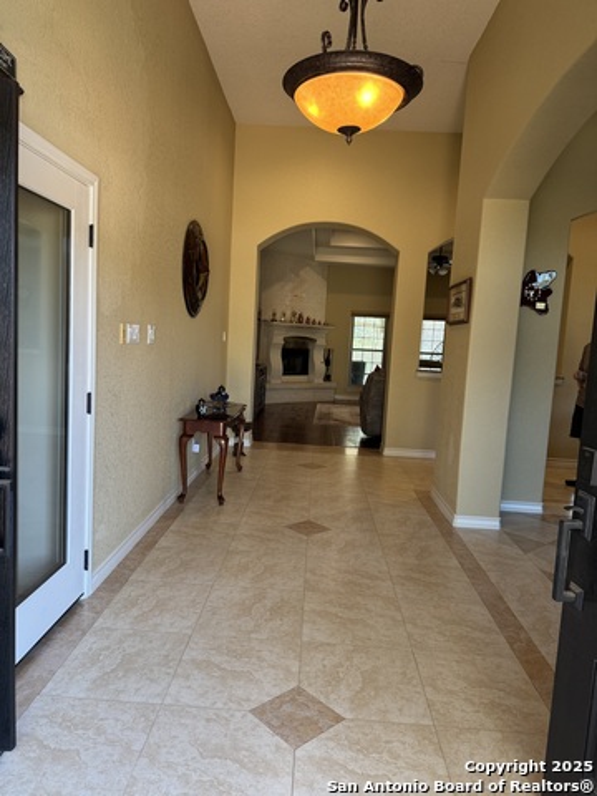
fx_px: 552
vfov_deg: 71.6
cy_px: 398
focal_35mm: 24
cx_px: 298
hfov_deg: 56.8
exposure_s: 1/120
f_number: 1.78
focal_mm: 6.76
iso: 160
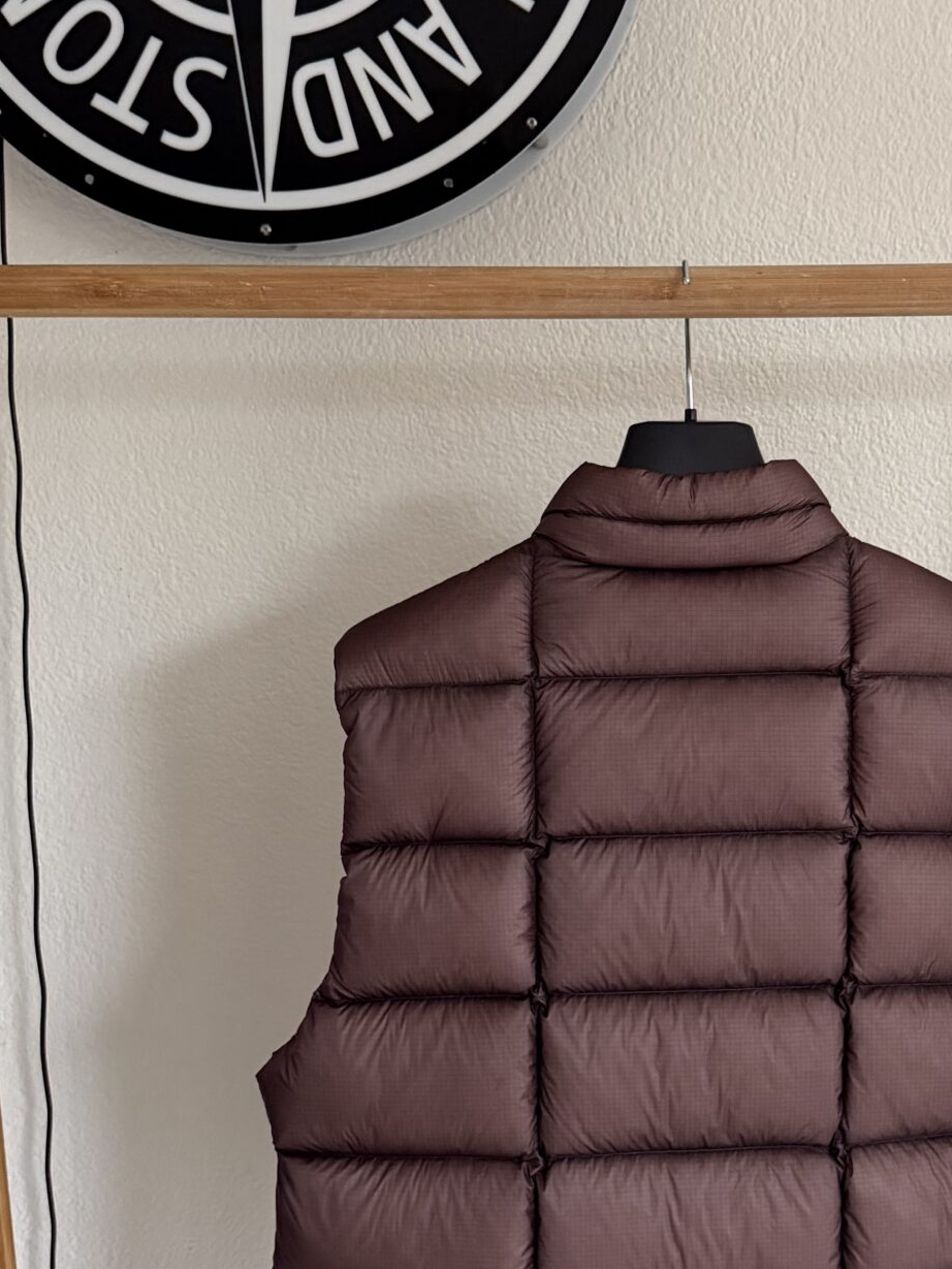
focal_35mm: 50
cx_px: 711
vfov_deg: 38.2
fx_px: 1833
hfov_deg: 28.7
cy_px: 659
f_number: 1.78
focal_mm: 6.76
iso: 1250
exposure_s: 1/30
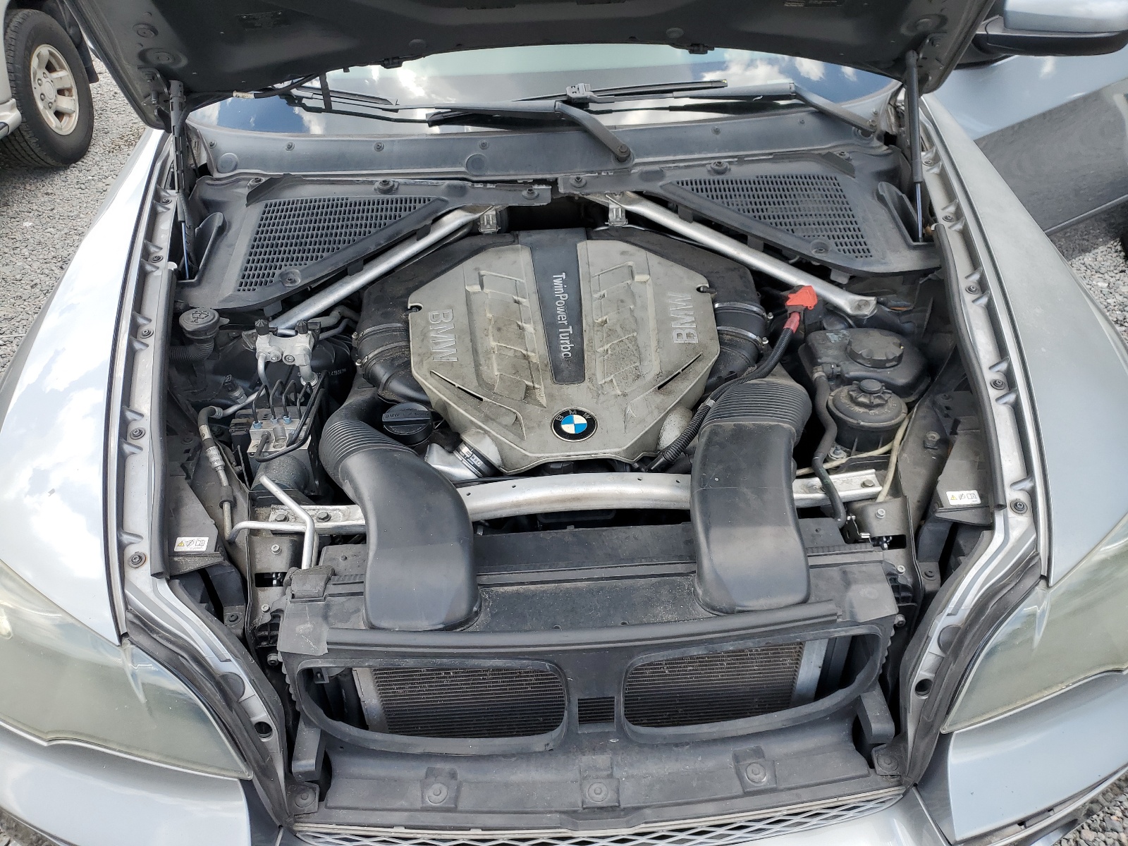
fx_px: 847
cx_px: 564
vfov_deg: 53.1
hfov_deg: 67.3
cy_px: 423
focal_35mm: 26
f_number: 1.5
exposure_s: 1/526
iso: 50
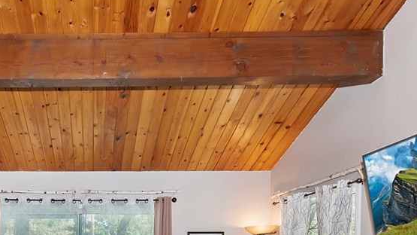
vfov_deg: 35.3
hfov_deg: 61.5
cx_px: 94
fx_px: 321
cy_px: 249
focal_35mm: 29
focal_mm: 10
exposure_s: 1/30
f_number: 8
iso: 400
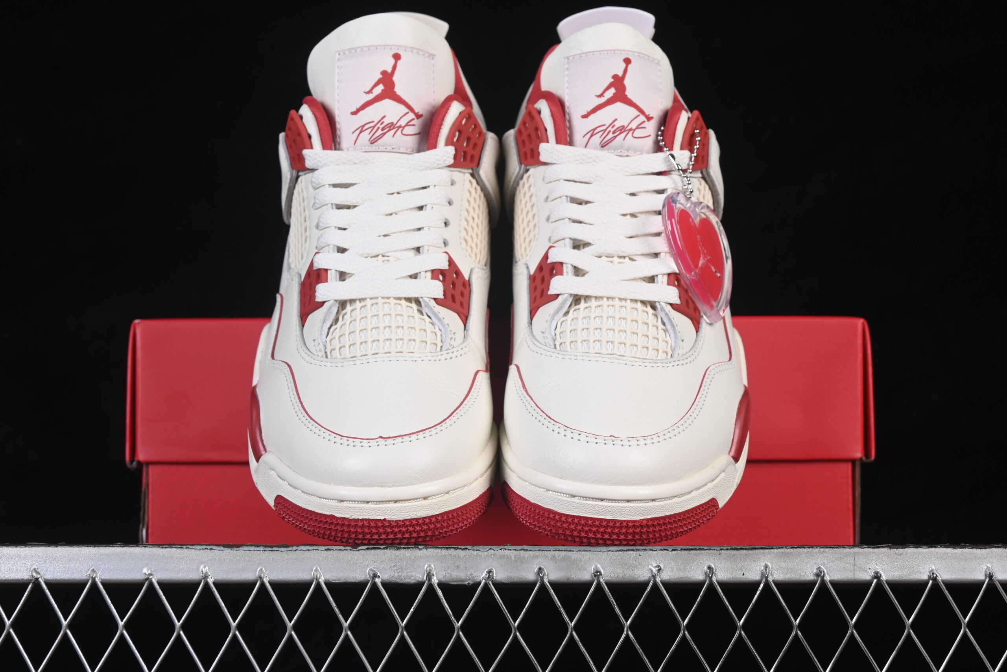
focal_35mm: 75
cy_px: 336
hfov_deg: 27.0
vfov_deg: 18.2
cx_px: 504
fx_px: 2098
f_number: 8
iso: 160
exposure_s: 1/80
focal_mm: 50
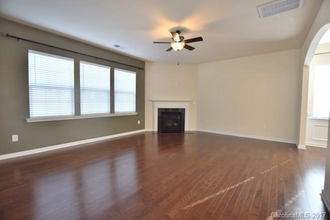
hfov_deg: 100.4
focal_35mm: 15
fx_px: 138
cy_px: 110
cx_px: 165
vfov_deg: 77.4
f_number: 4
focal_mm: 10
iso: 400
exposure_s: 1/60
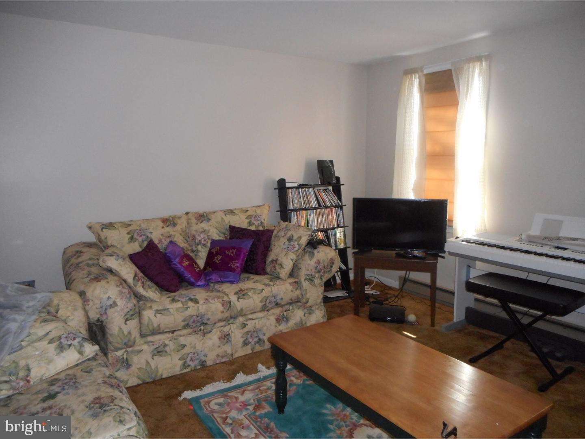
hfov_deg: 69.4
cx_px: 292
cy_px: 220
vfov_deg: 54.9
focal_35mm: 25
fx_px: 422
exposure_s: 1/25
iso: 400
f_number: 3.7
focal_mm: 4.5
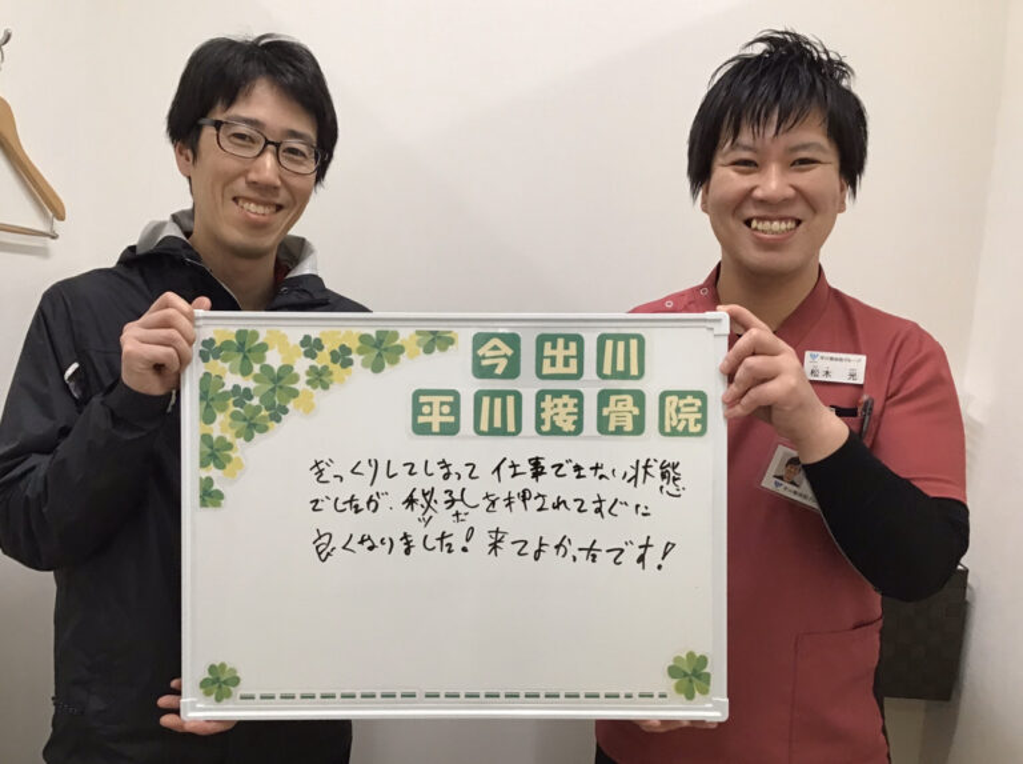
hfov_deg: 58.4
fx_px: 914
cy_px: 382
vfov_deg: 45.3
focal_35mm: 31
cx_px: 512
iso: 80
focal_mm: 3.3
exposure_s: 1/30
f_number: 2.4
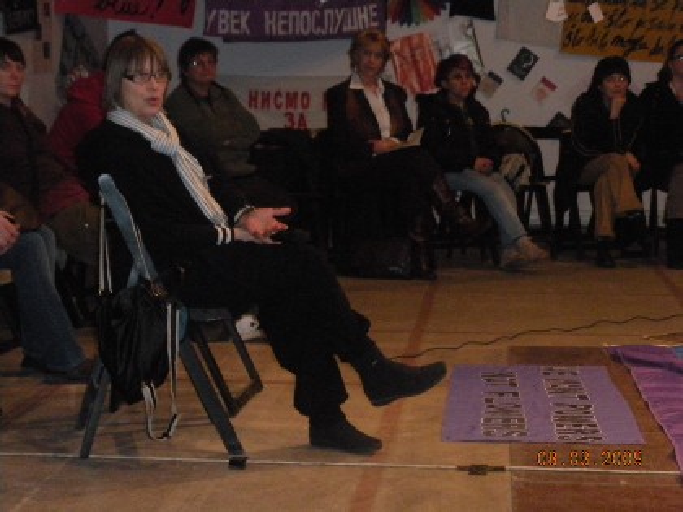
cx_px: 342
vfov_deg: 18.9
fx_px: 1539
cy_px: 256
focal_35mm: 78
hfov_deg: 25.0
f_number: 4.8
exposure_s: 1/125
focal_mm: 14.2
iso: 800
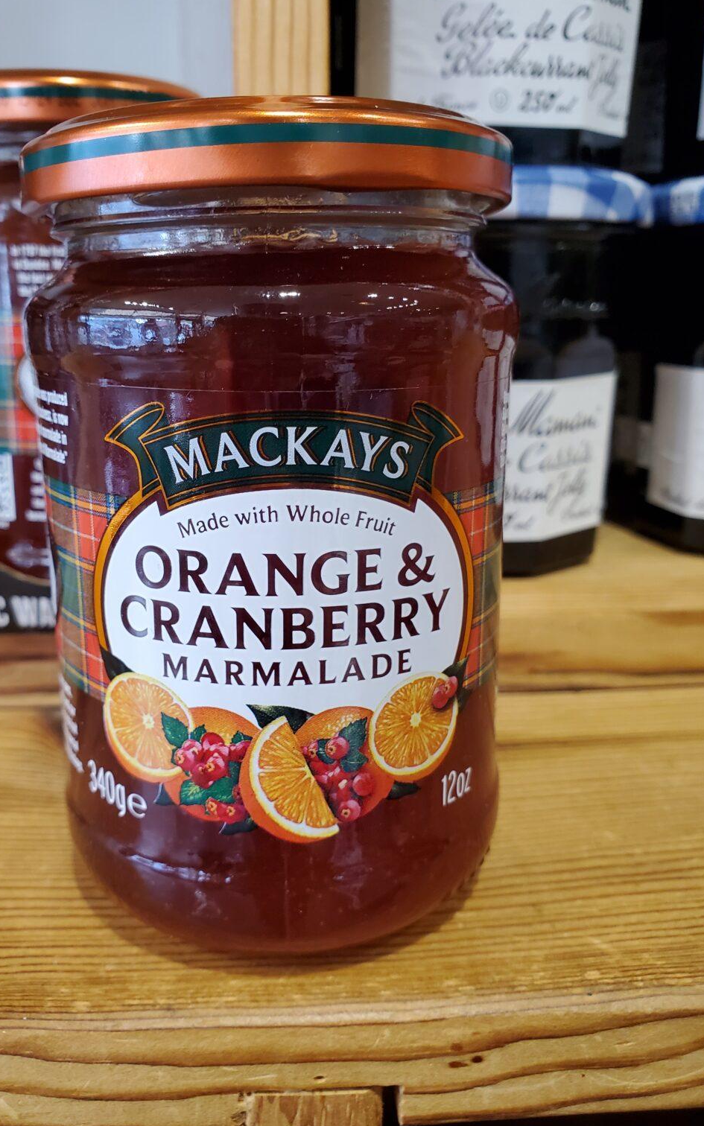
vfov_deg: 66.5
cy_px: 556
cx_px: 291
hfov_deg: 44.4
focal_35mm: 28
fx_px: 860
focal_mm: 4.3
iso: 250
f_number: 2.4
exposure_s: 1/40
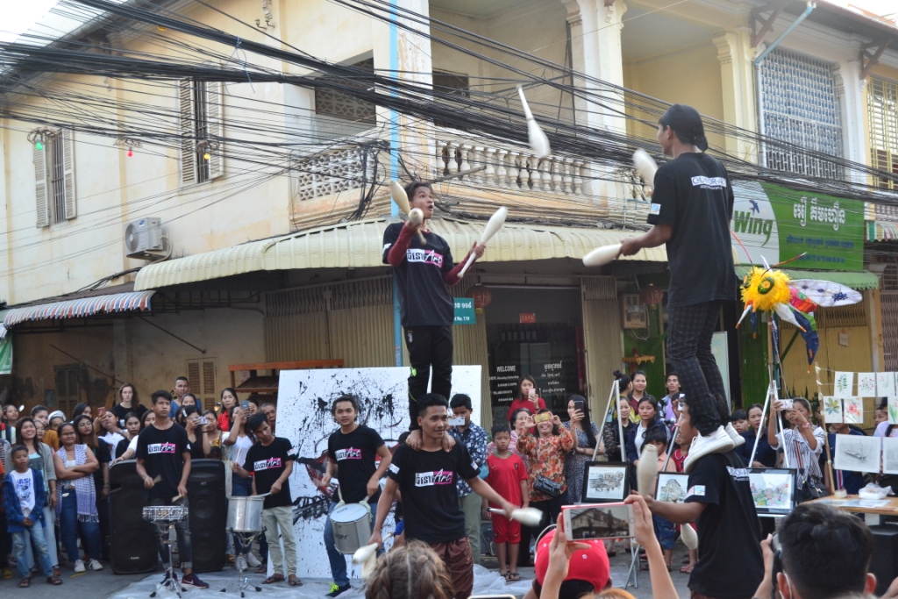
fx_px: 1123
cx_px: 449
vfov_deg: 29.9
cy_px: 300
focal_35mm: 45
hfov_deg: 43.6
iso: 800
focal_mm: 30
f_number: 8
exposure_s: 1/60
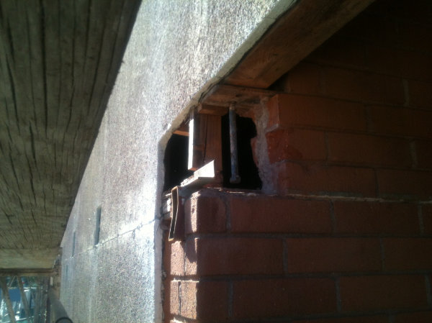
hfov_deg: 52.7
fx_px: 436
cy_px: 162
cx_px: 216
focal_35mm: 35
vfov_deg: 40.6
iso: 64
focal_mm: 3.9
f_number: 2.8
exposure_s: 1/283
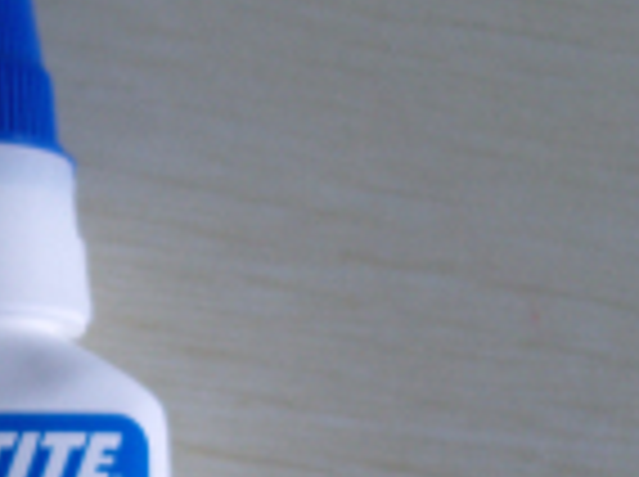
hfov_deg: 19.9
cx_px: 9
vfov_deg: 15.3
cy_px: 333
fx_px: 1769
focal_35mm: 96
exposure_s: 1/40
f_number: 2.8
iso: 100
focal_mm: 7.3
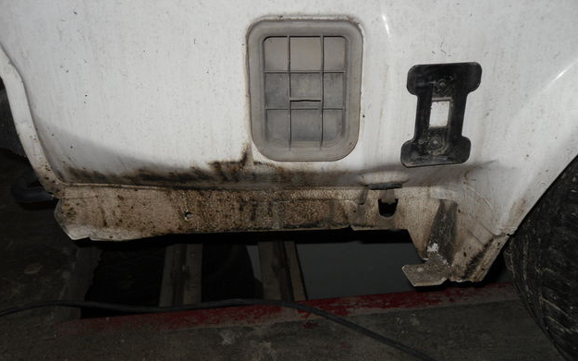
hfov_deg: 51.5
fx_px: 599
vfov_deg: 33.5
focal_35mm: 38
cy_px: 213
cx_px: 283
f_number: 3.5
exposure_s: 1/45
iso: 80
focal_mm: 6.3
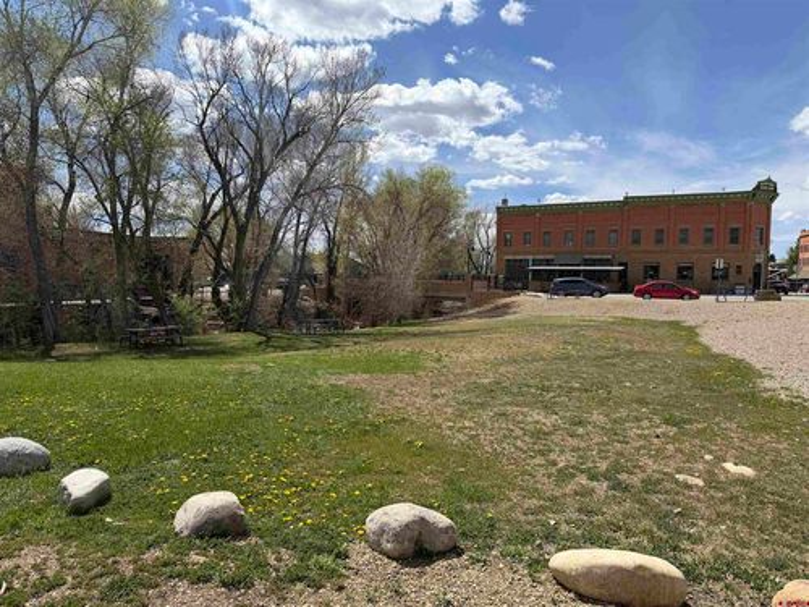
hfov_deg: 71.6
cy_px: 304
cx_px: 404
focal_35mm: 24
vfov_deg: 56.8
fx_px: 561
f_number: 1.78
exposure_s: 1/5714
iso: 80
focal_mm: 6.76
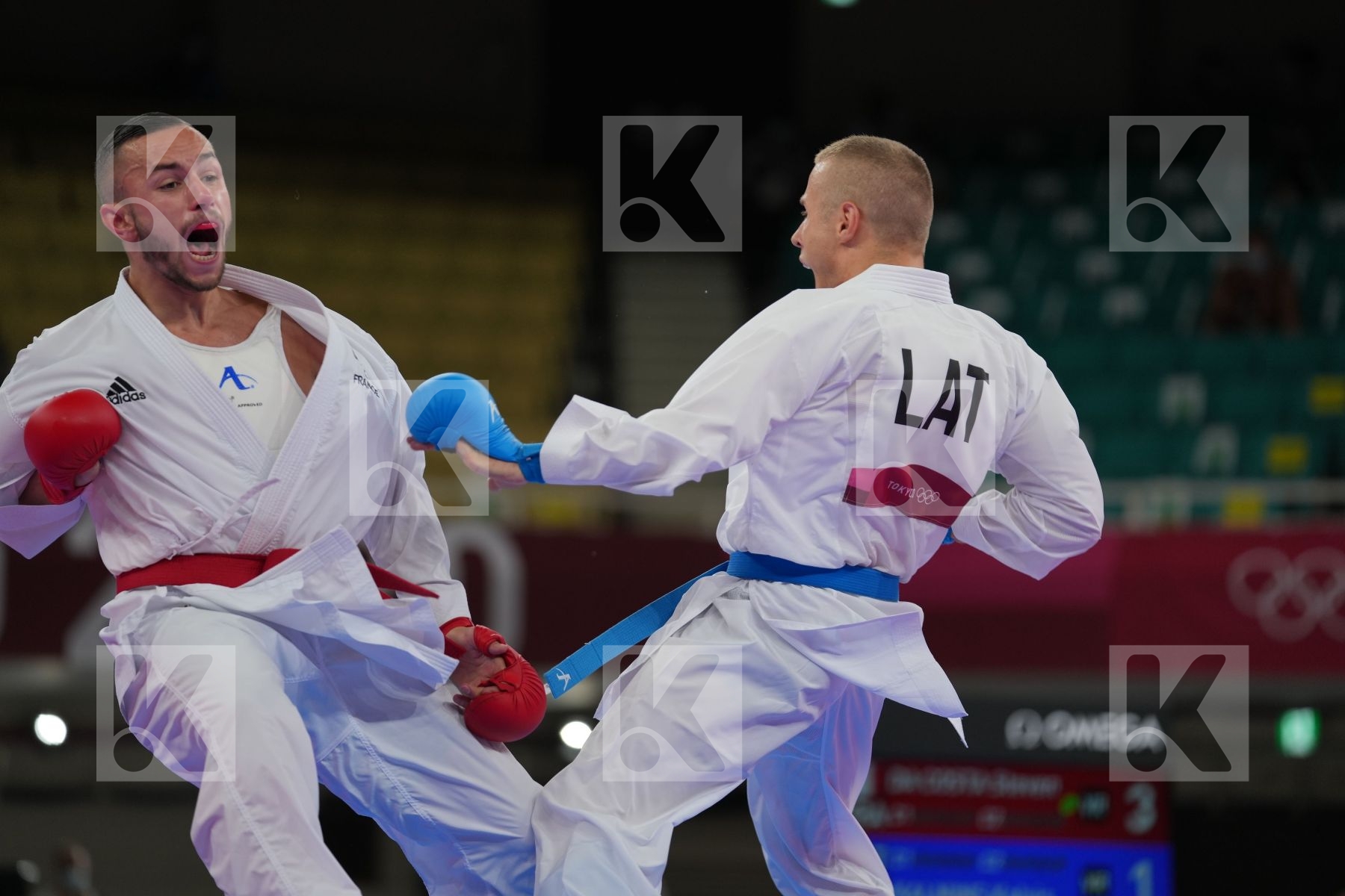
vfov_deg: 7.8
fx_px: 6575
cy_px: 448
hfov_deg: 11.7
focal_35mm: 176
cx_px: 672
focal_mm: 176
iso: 500
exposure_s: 1/1000
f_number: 2.8
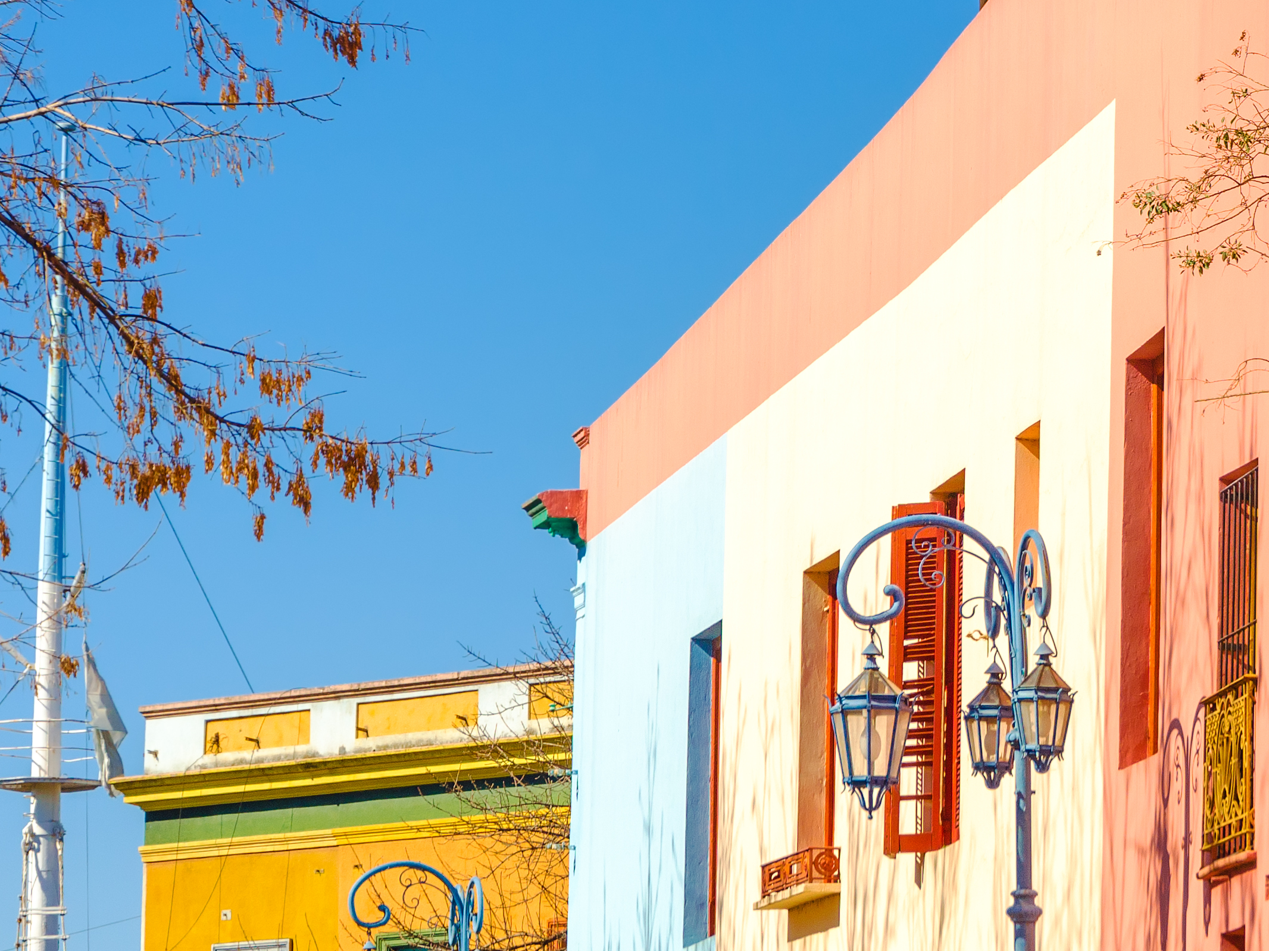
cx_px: 1291
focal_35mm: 193
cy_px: 464
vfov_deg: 7.7
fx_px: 7075
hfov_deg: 10.2
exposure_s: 1/800
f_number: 8
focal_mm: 58
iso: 200
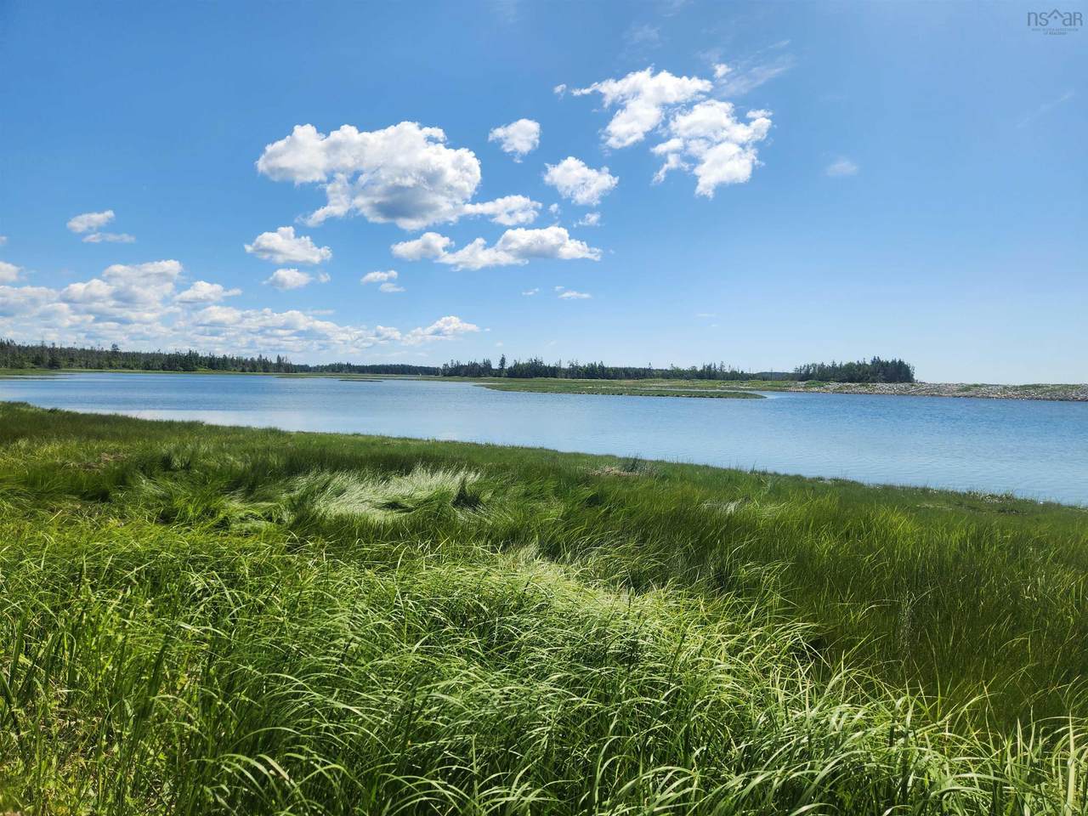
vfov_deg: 58.9
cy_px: 408
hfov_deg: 73.9
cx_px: 544
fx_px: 723
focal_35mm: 23
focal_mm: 5.4
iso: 20
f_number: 1.8
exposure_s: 1/2635
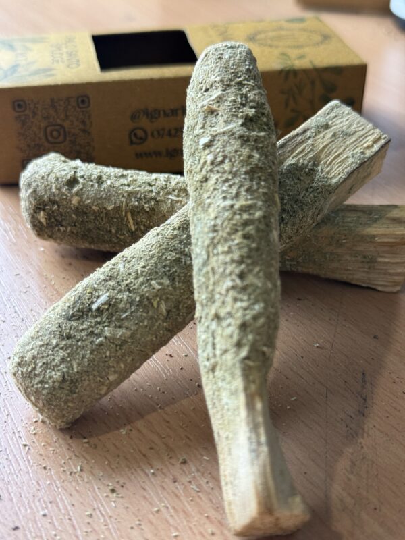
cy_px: 270
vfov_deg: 39.7
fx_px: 749
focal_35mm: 48
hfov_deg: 30.3
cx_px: 202
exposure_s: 1/50
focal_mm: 6.76
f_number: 1.78
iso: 80
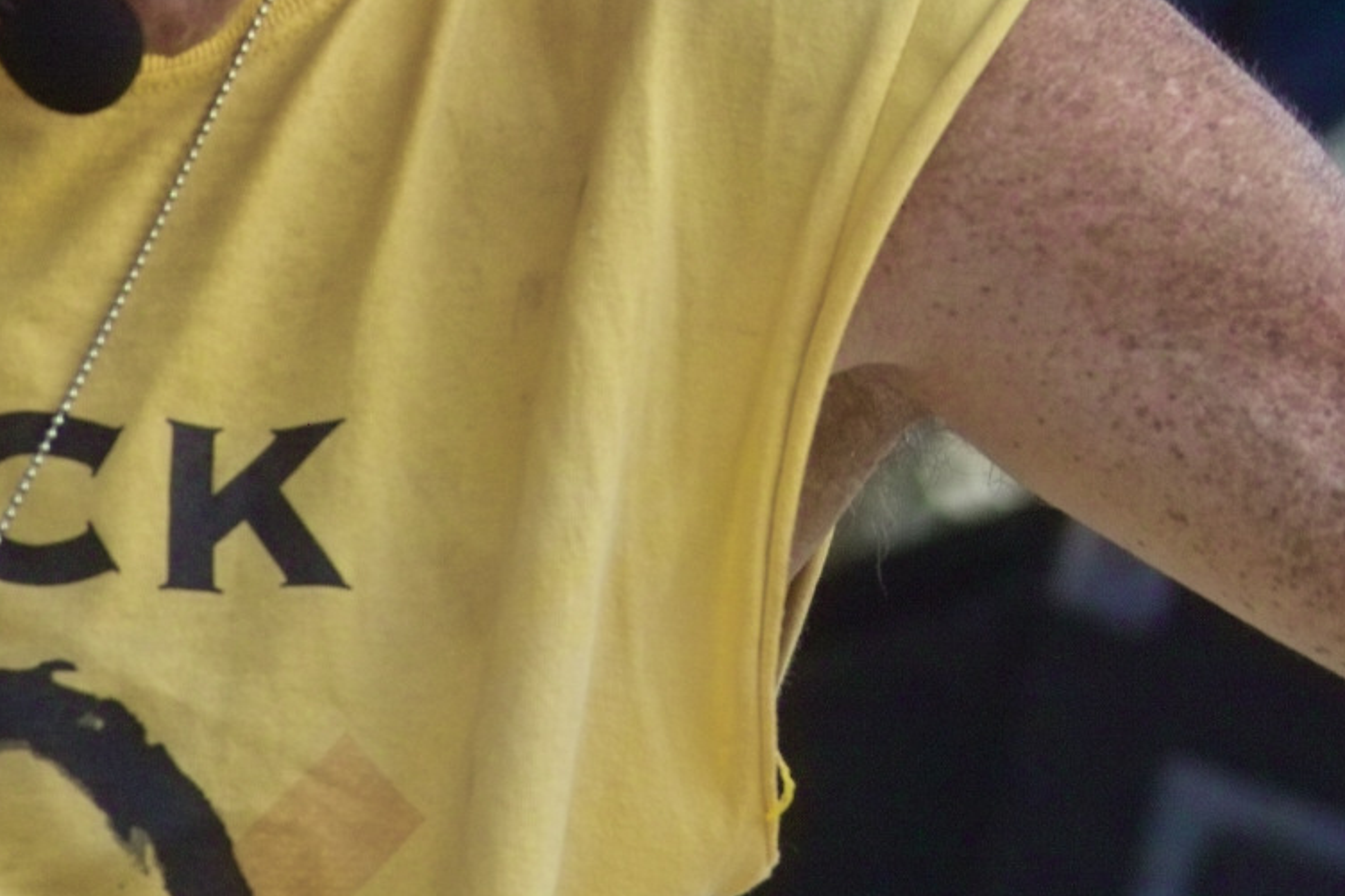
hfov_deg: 3.8
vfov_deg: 2.5
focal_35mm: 540
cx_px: -197
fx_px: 20169
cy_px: 848
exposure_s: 1/250
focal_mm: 105
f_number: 4.5
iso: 200
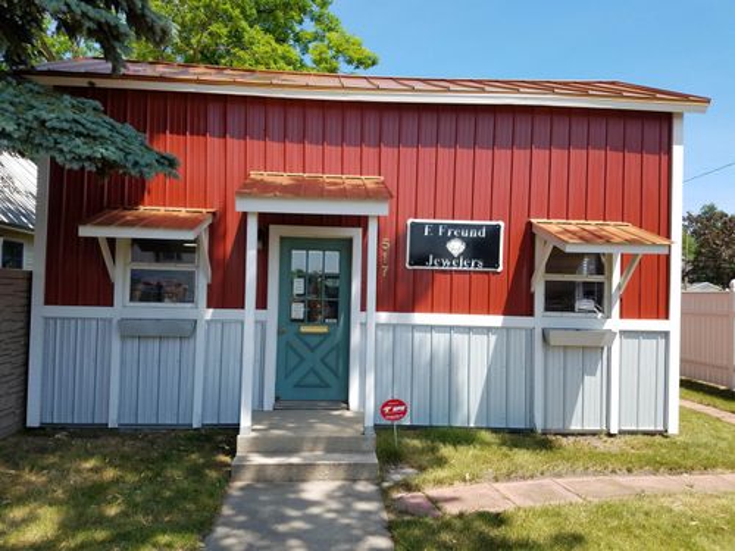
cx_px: 368
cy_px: 276
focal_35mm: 26
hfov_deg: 67.3
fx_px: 552
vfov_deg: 53.1
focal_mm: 4.2
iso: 50
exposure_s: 1/1532
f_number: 1.7
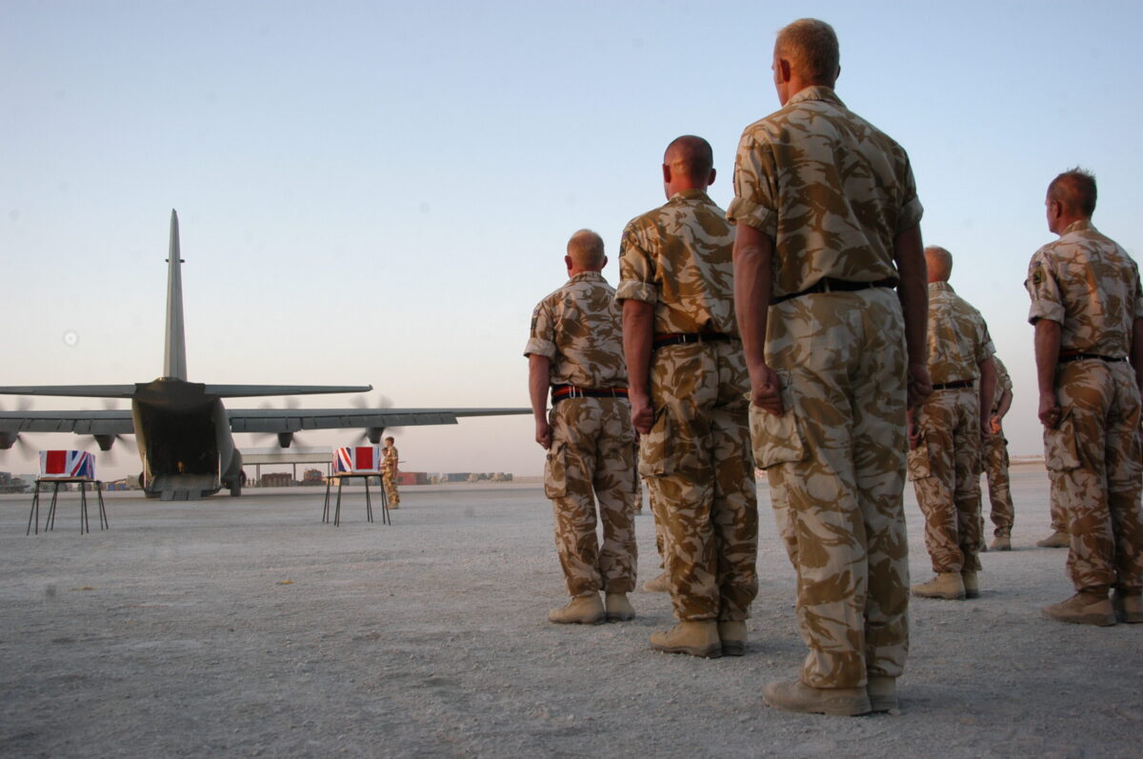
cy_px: 380
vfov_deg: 39.9
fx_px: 1046
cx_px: 572
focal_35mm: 33
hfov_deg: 57.3
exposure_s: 1/160
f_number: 6.3
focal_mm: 22
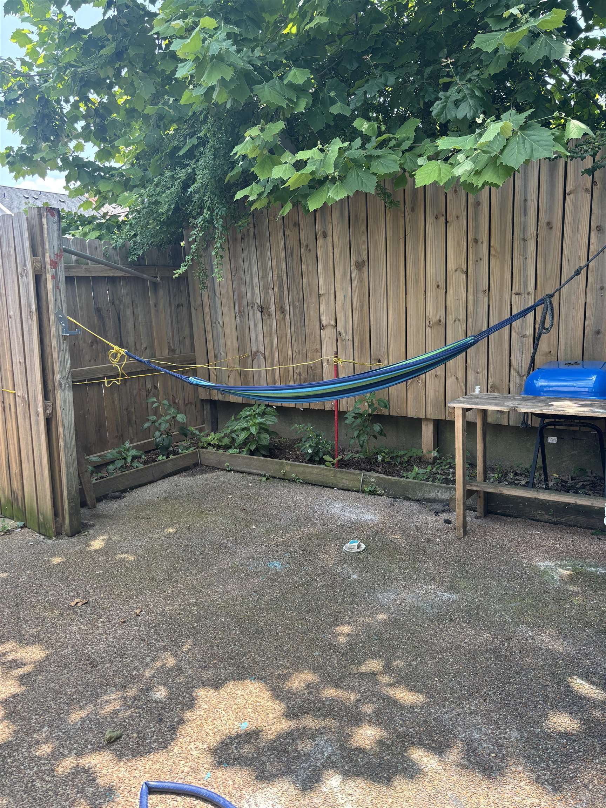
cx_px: 303
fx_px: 607
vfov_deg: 67.3
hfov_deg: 53.1
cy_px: 404
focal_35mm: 26
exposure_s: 1/307
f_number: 1.6
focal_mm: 5.96
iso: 50
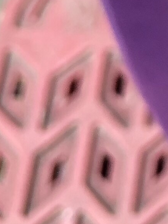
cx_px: 522
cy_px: -229
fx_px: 1256
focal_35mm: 194
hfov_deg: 6.8
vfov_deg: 9.5
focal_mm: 4
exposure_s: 1/120
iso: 64
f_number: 1.8
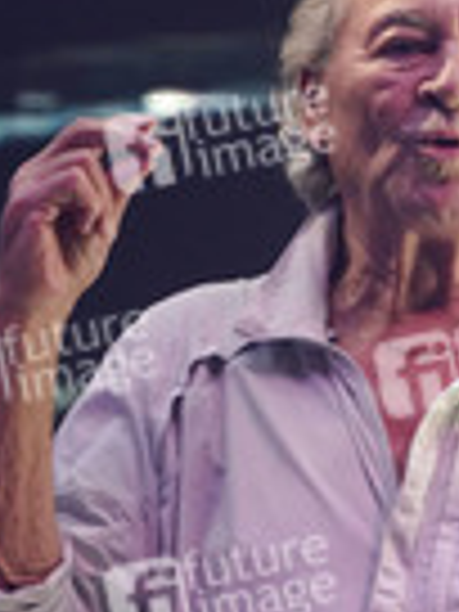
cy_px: 477
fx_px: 9441
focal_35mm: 534
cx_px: 551
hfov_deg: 2.8
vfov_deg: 3.7
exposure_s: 1/250
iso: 1600
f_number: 5.6
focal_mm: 167
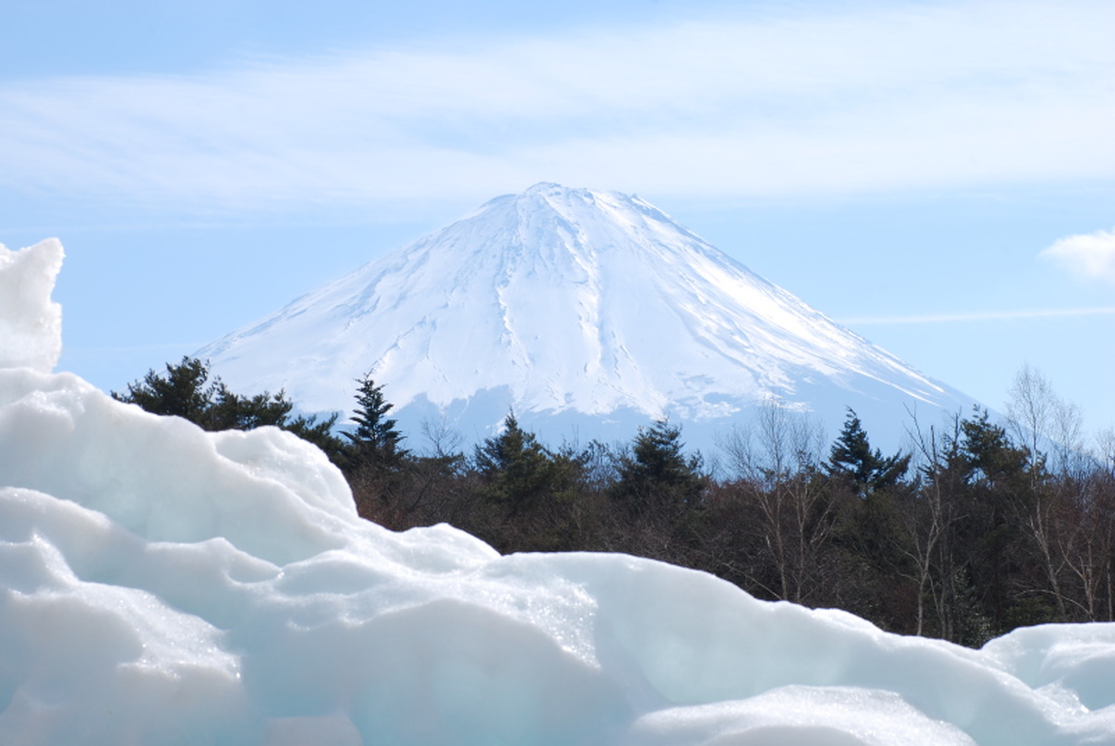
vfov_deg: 13.1
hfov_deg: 19.4
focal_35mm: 105
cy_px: 373
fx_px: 3255
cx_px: 558
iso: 100
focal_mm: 70
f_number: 18
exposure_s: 1/125
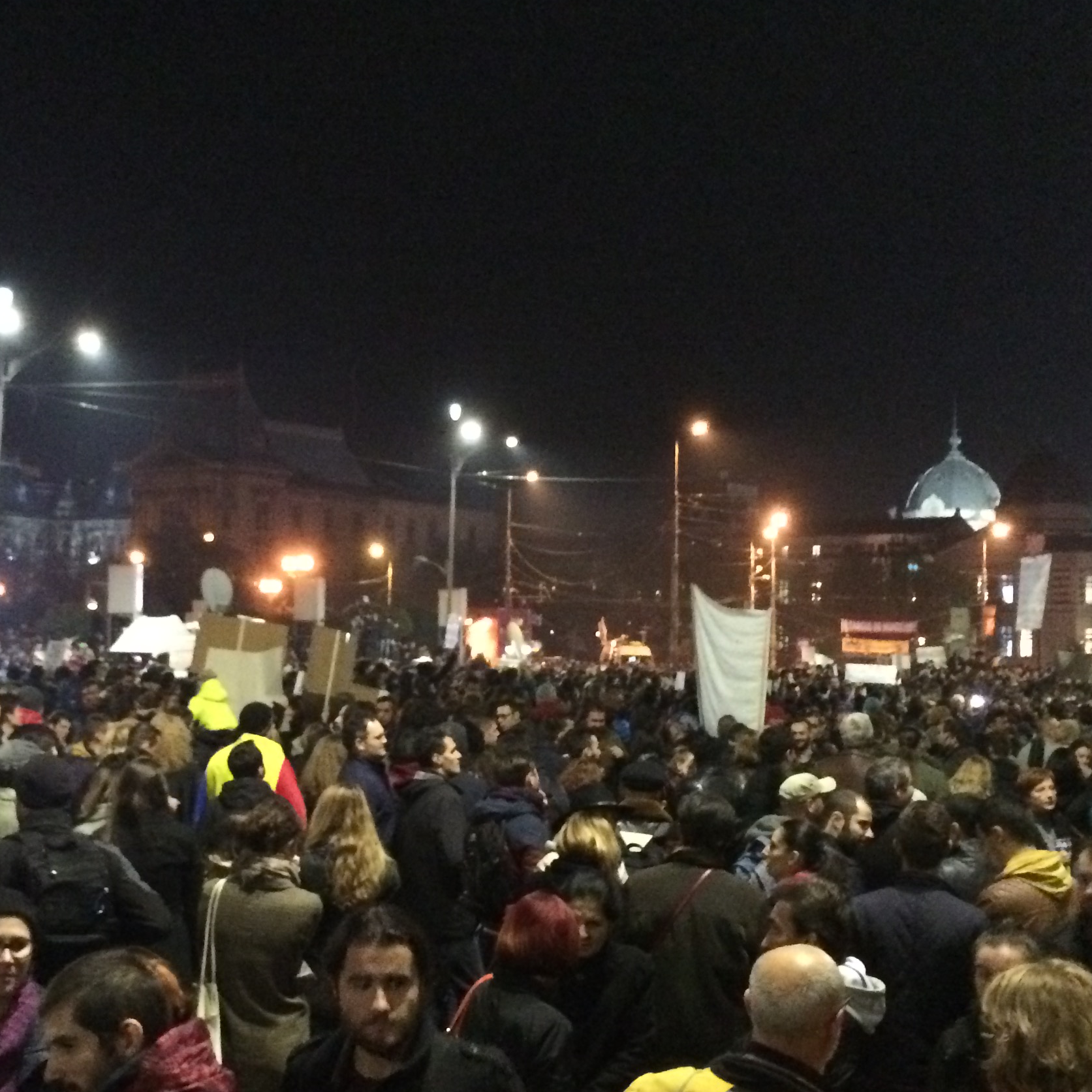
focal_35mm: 50
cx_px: 443
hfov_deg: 33.9
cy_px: 593
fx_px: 1785
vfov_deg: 34.0
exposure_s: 1/17
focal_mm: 4.15
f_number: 2.2
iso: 640
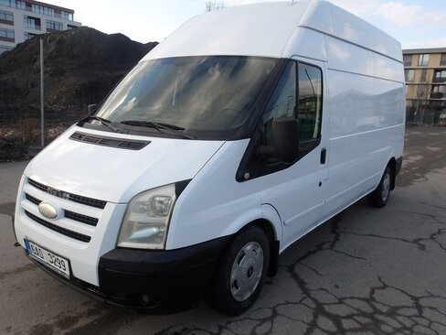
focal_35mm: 27
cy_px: 168
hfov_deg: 65.3
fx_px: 348
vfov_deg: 51.4
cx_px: 223
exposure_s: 1/362
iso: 100
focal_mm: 4.9
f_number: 3
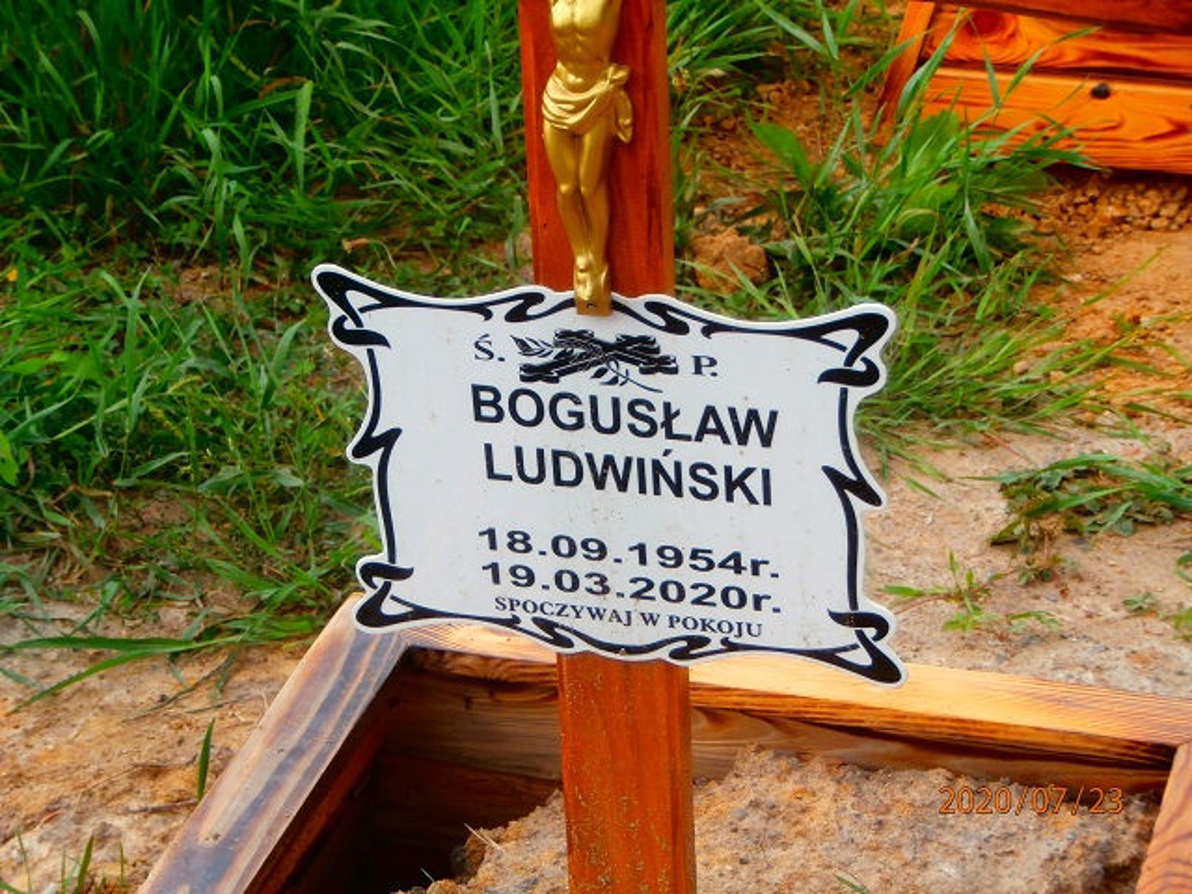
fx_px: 3788
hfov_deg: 17.9
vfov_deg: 13.5
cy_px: 447
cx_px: 596
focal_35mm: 110
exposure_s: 1/160
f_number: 5.4
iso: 100
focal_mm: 19.54
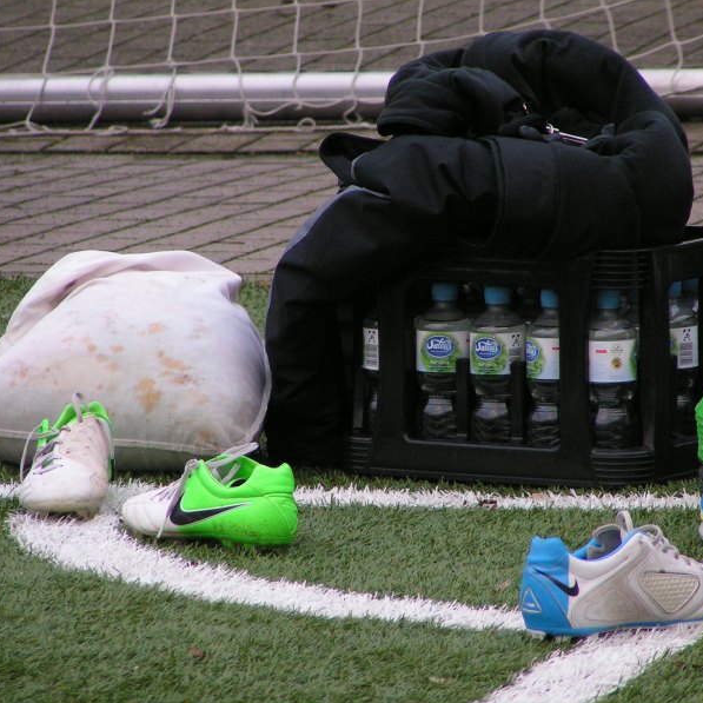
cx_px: 372
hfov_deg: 3.9
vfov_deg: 3.9
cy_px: 351
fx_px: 10339
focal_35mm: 450
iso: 200
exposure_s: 1/250
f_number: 3.5
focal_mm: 58
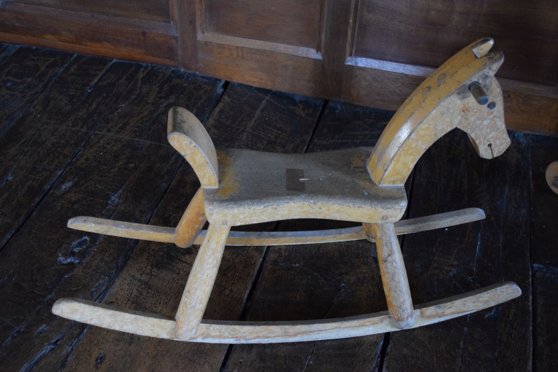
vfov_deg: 30.8
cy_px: 186
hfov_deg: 45.0
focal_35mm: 44
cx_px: 279
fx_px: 674
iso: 3200
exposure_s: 1/50
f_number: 4.5
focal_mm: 29
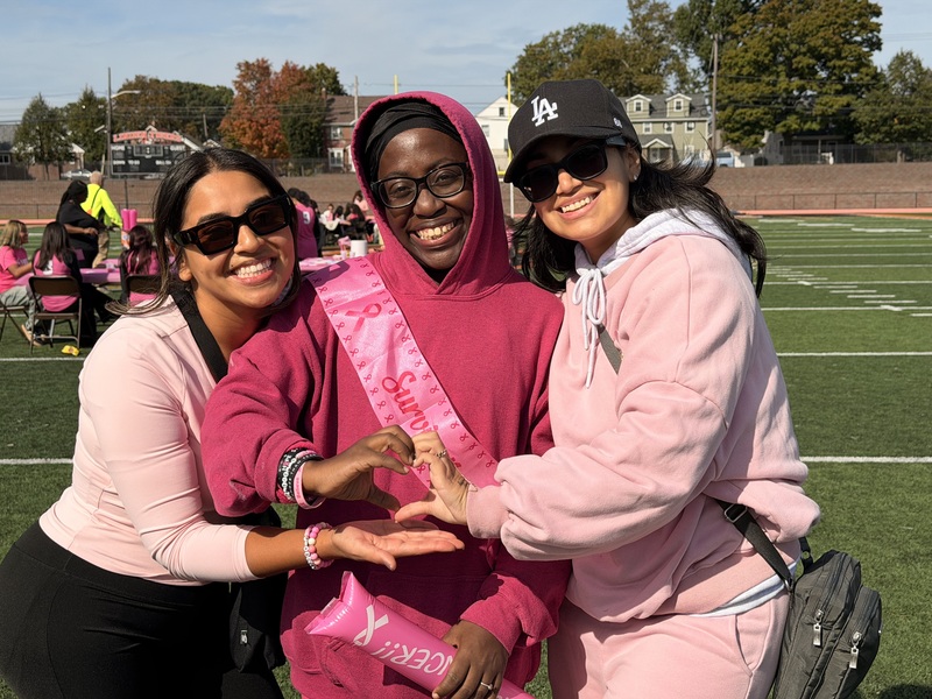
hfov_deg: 39.7
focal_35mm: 48
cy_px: 350
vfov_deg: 30.3
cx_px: 466
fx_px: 1292
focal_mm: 6.76
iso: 80
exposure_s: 1/8772
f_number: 1.78
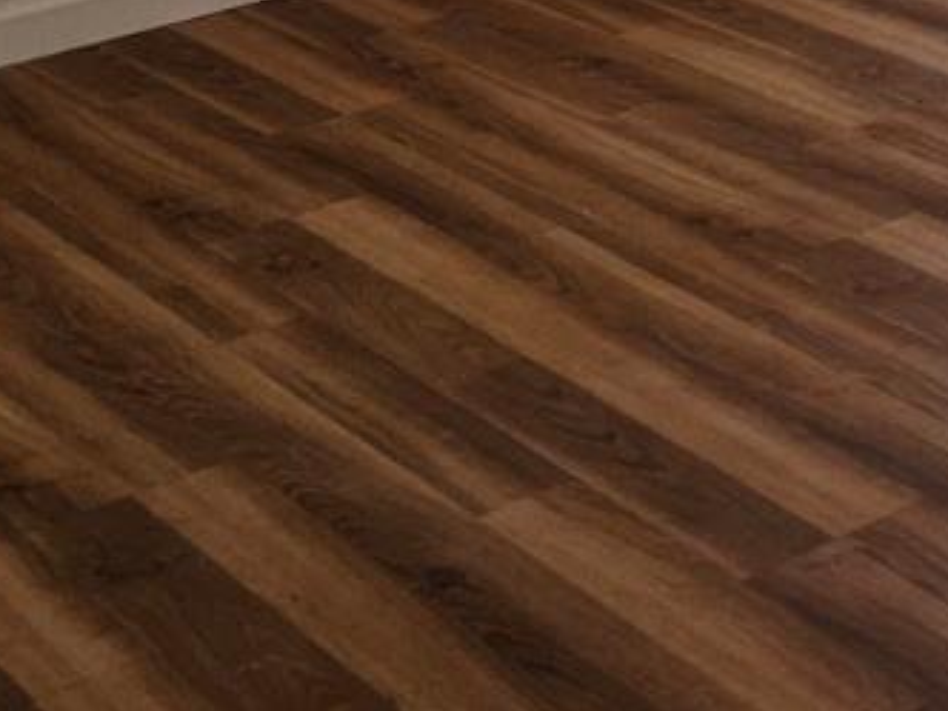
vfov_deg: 12.7
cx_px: 1648
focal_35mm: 104
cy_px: -647
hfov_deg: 16.2
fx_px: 2848
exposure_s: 1/120
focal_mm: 5.4
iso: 100
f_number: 1.8
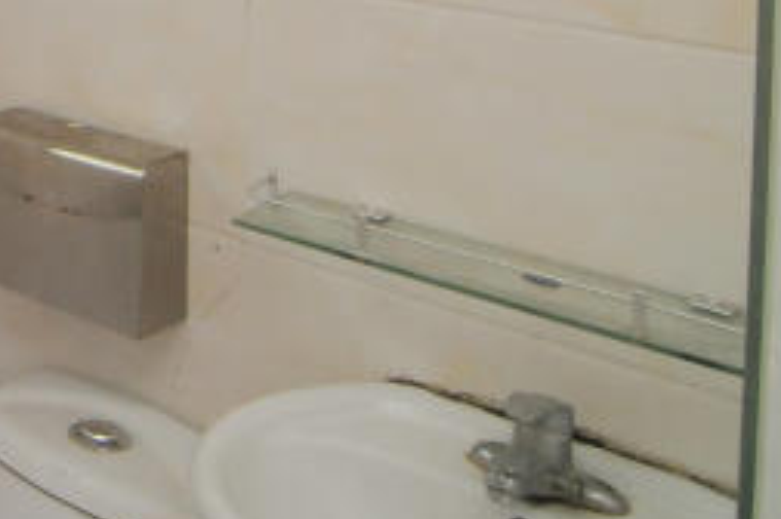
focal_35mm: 57
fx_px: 1235
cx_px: -228
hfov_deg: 28.8
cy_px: -273
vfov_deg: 20.2
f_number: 6.3
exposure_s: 1/50
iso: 800
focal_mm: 12
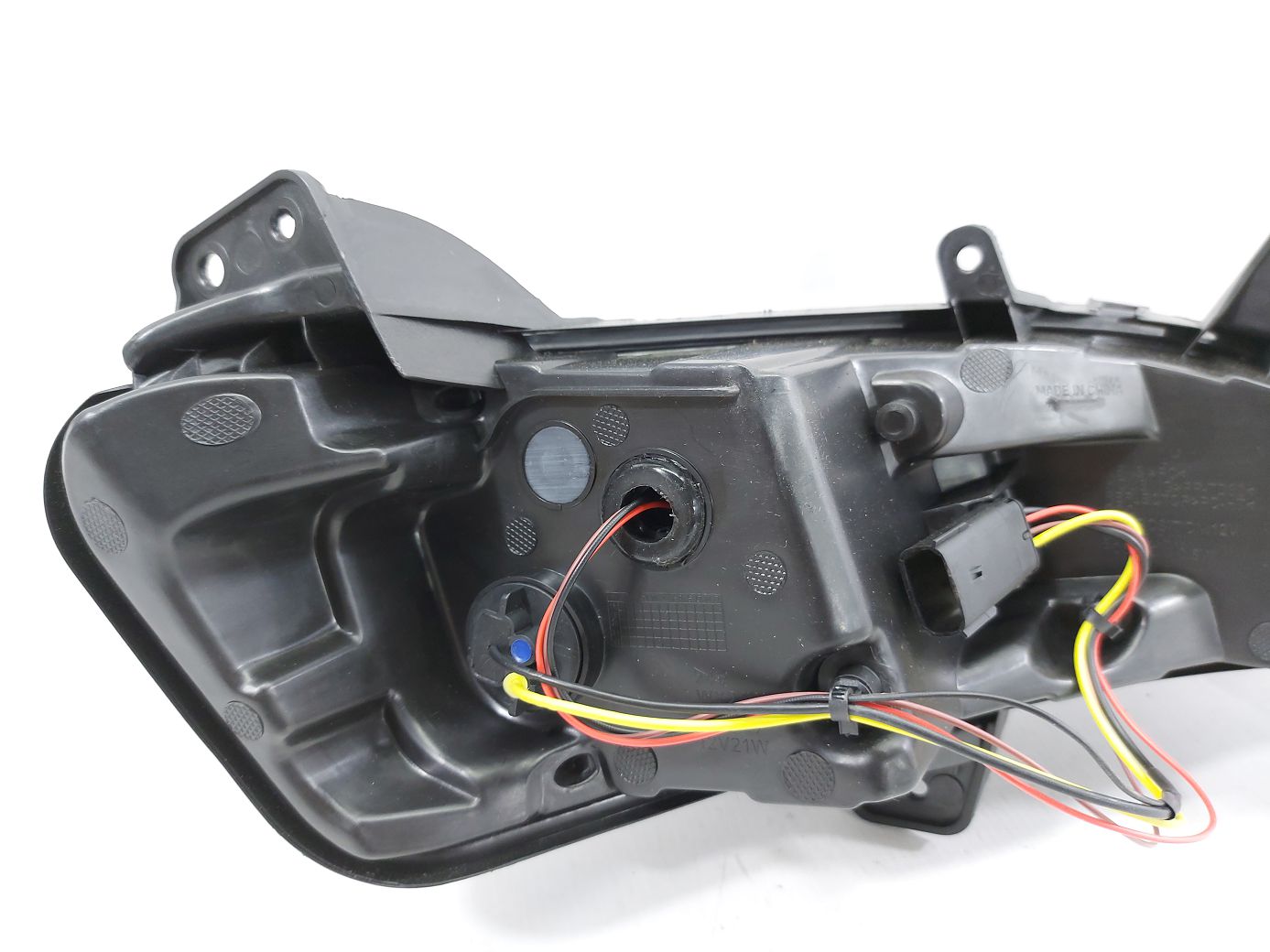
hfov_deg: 71.6
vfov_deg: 56.8
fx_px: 880
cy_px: 476
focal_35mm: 24
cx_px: 635
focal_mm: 5.23
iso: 160
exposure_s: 1/50
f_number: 1.8
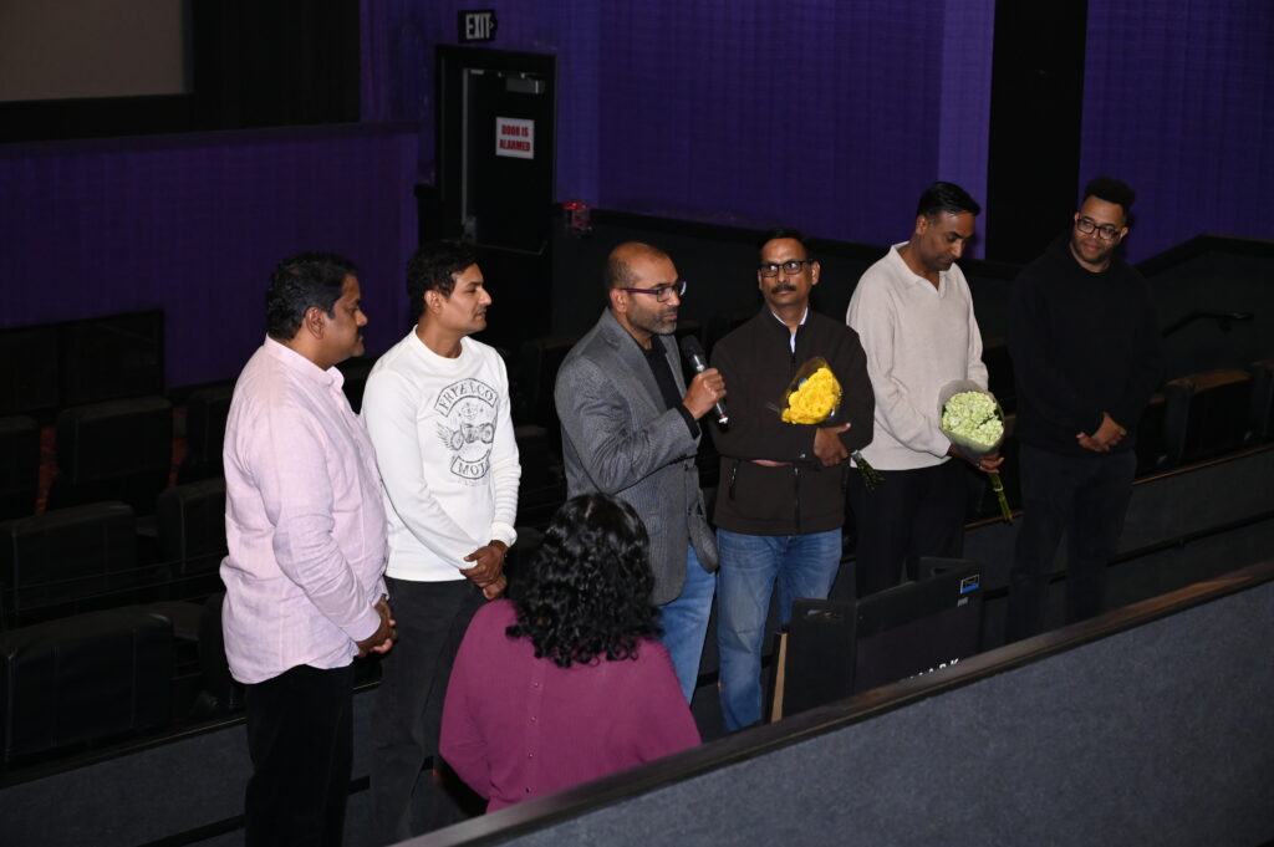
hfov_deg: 28.9
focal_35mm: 70
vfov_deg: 19.4
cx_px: 637
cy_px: 424
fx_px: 2475
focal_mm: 70
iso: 5000
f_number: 5.6
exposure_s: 1/160
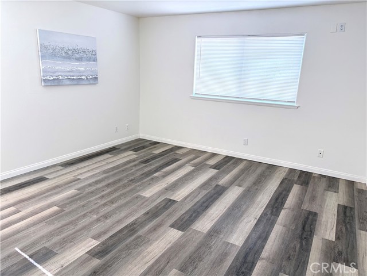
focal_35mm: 26
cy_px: 138
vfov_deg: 53.1
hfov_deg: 67.3
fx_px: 276
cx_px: 184
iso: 64
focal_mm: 5.96
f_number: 1.6
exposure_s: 1/120
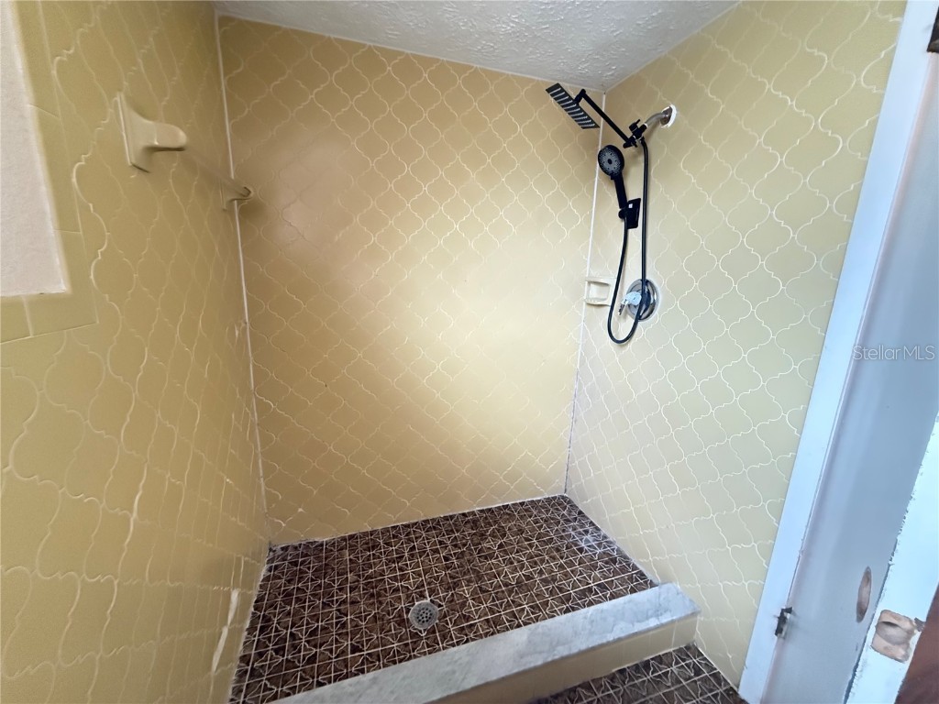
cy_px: 352
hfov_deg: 102.1
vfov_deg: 85.7
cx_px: 470
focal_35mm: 14
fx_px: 380
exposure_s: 1/60
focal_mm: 2.22
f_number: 2.2
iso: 1250
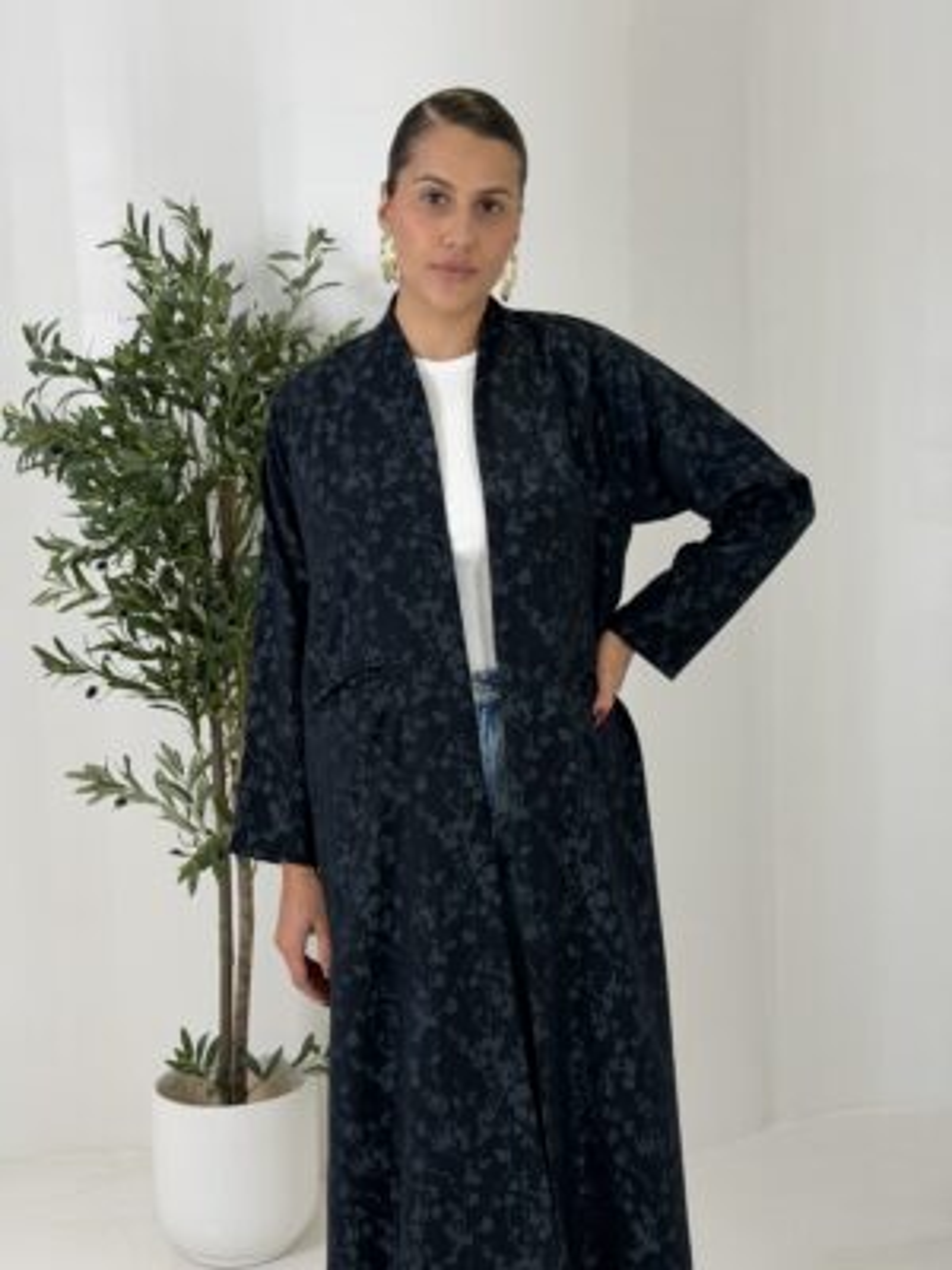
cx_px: 476
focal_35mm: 48
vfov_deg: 39.7
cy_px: 635
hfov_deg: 30.3
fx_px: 1760
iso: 64
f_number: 1.78
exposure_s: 1/444
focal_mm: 6.76
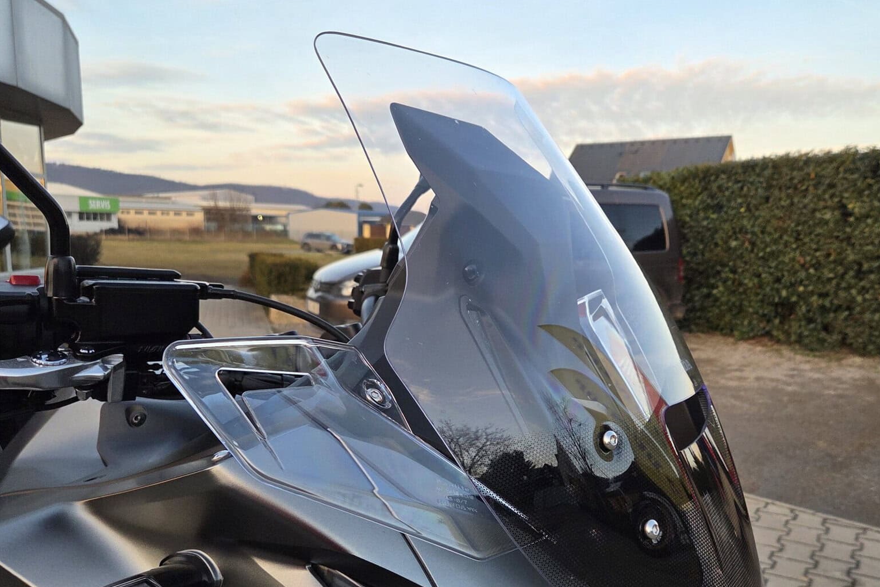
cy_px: 367
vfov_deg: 40.8
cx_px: 440
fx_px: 782
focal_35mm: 32
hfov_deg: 58.7
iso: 64
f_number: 1.8
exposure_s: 1/359
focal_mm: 5.4
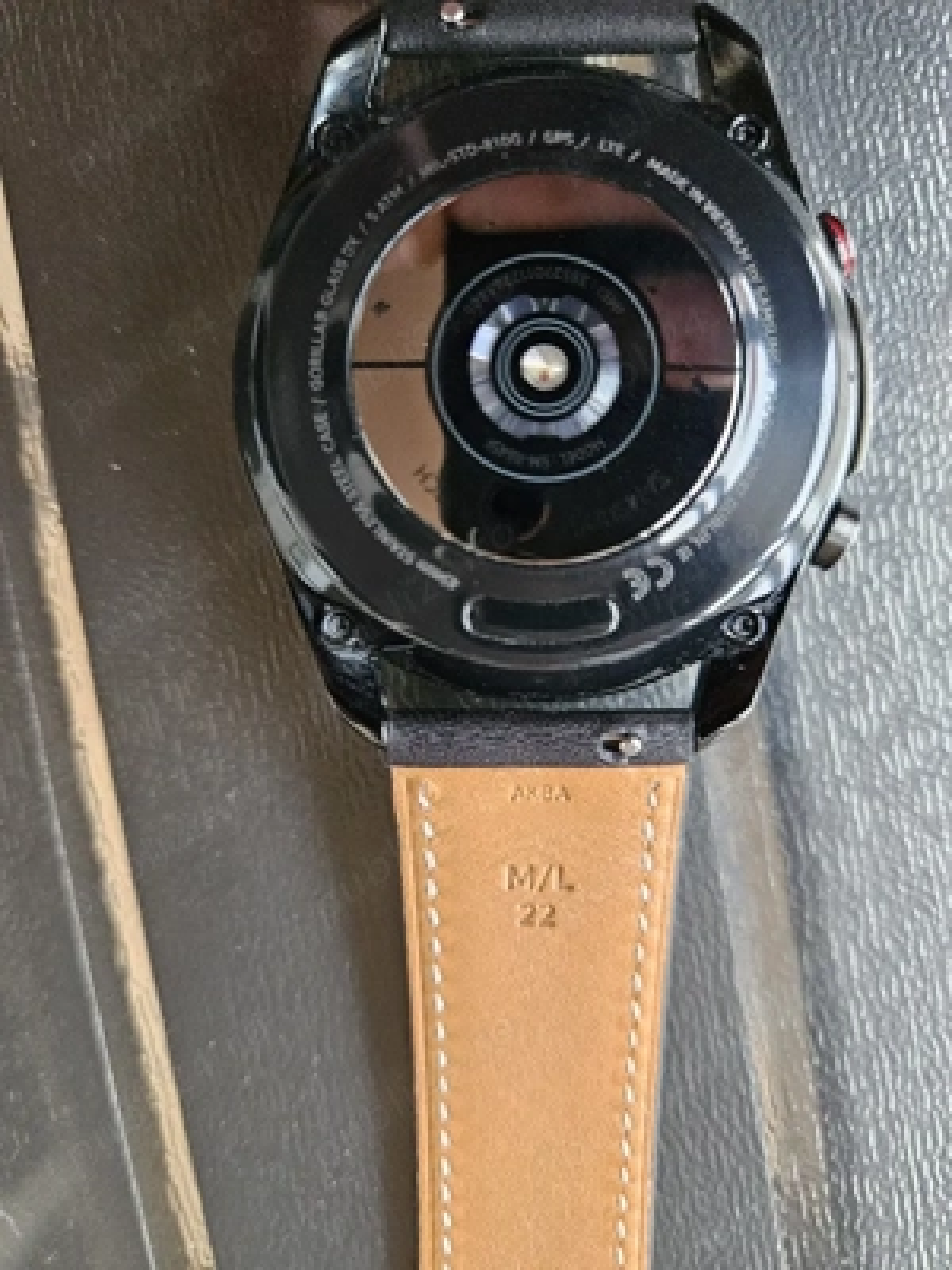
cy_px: 635
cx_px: 476
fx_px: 843
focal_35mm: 23
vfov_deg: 73.9
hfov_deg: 58.9
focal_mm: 5.4
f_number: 1.8
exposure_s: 1/101
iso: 800
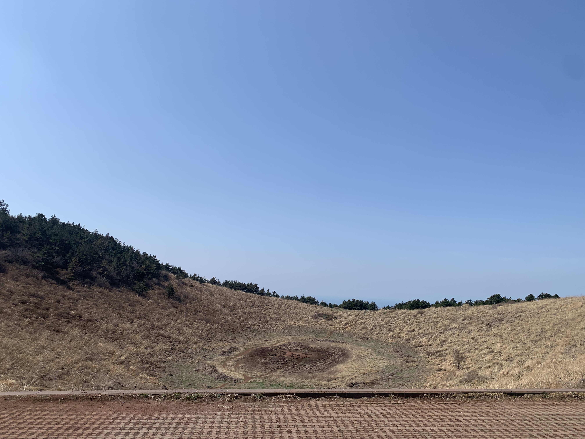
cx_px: 292
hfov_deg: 67.3
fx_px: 439
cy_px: 220
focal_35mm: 26
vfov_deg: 53.1
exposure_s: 1/4098
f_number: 1.8
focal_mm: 4.25
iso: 25
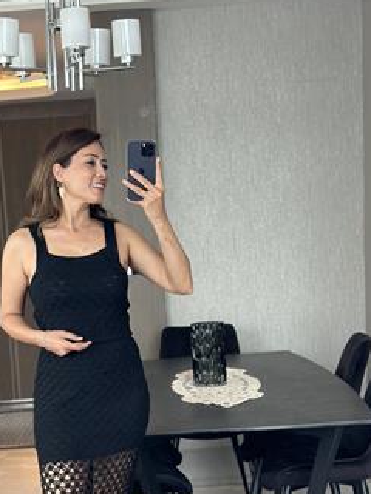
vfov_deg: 25.3
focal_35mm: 76
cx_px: 91
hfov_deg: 19.2
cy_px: 381
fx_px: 1086
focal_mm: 6.86
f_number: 1.78
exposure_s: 1/60
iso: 250
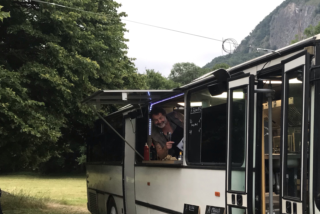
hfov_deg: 35.7
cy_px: 171
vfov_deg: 25.1
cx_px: 275
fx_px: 471
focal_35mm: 53
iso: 40
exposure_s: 1/100
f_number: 1.8
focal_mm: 3.99
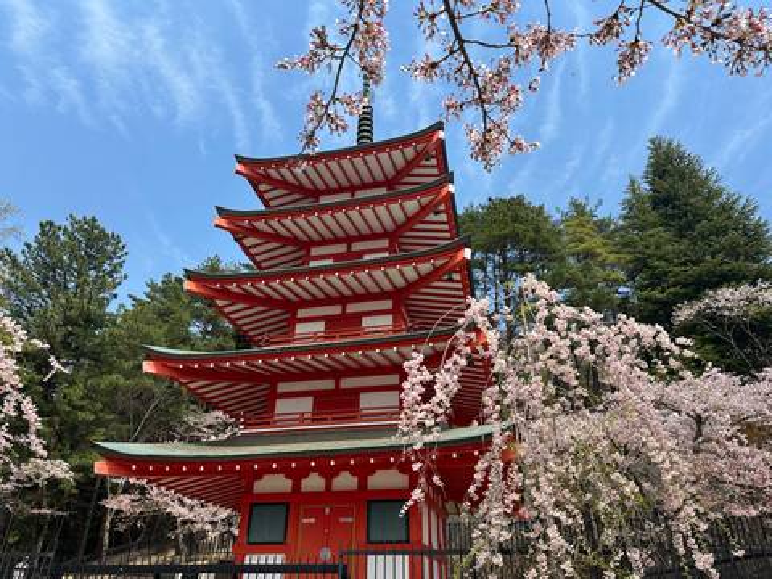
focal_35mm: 24
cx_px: 386
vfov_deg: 56.8
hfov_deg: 71.6
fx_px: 535
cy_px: 290
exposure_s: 1/2591
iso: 80
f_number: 1.78
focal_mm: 6.86
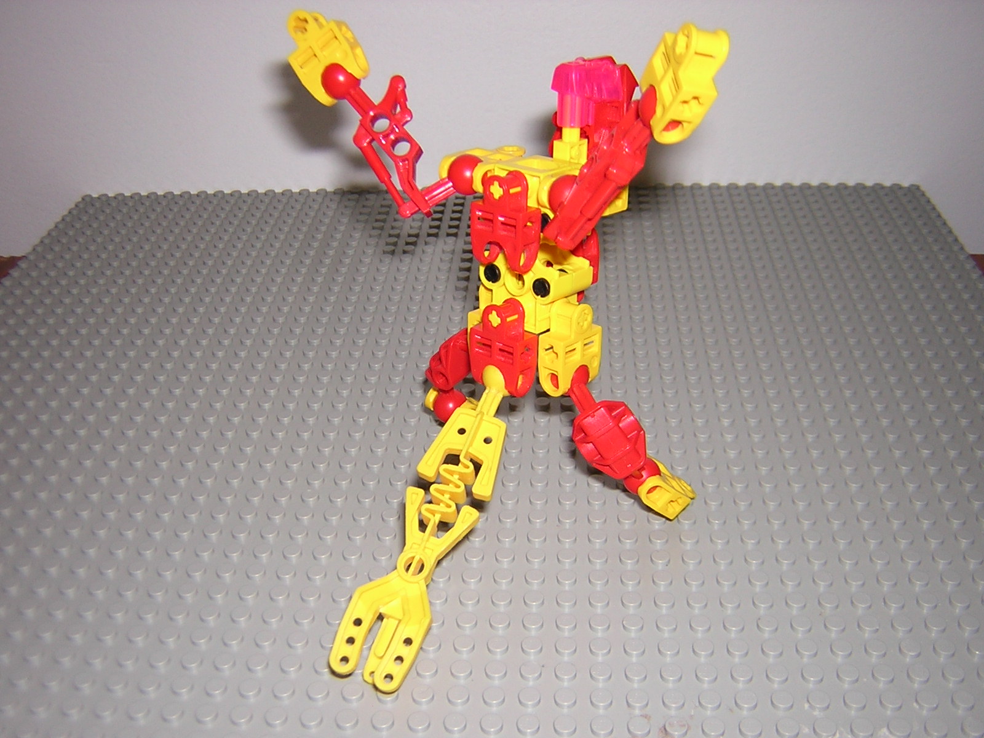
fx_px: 1023
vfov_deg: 39.7
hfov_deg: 51.4
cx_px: 492
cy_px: 369
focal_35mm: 36
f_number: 2.6
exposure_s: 1/60.1
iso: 100
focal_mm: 4.7
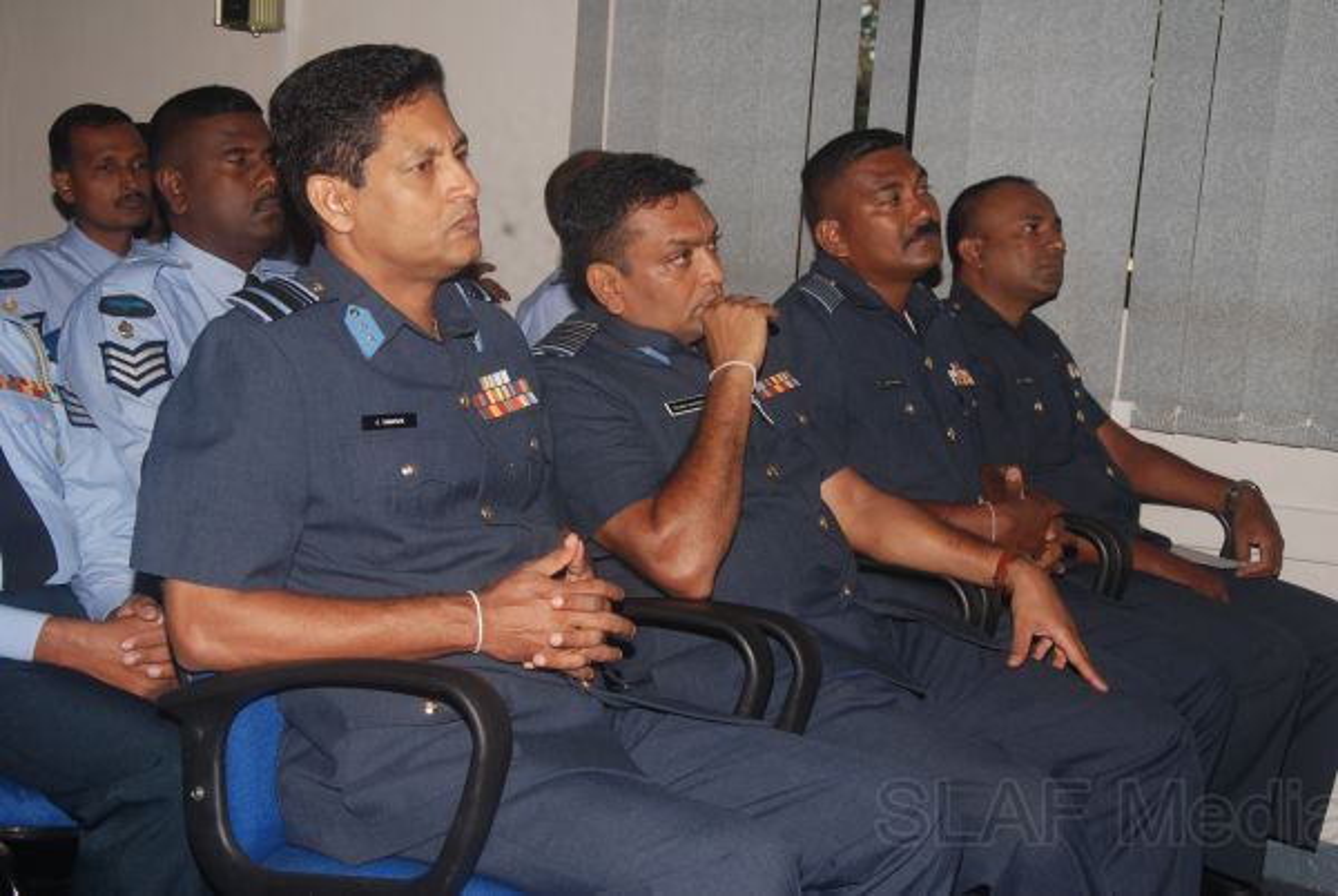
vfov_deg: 22.7
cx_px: 669
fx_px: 2233
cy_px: 448
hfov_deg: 33.4
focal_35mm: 60
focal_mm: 40
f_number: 7.1
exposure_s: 1/100
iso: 200
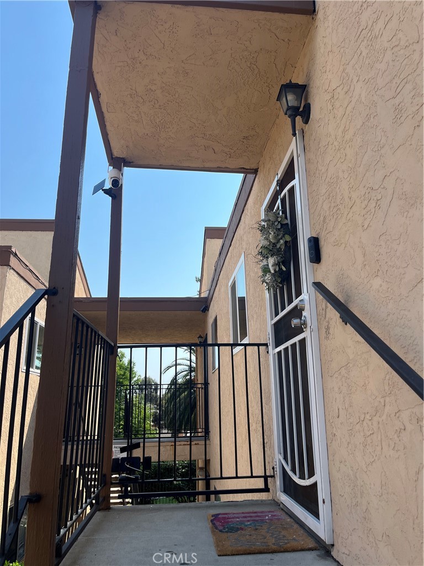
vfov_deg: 67.3
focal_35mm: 26
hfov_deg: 53.1
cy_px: 283
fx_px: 425
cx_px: 212
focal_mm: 5.1
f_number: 1.6
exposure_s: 1/2410
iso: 50
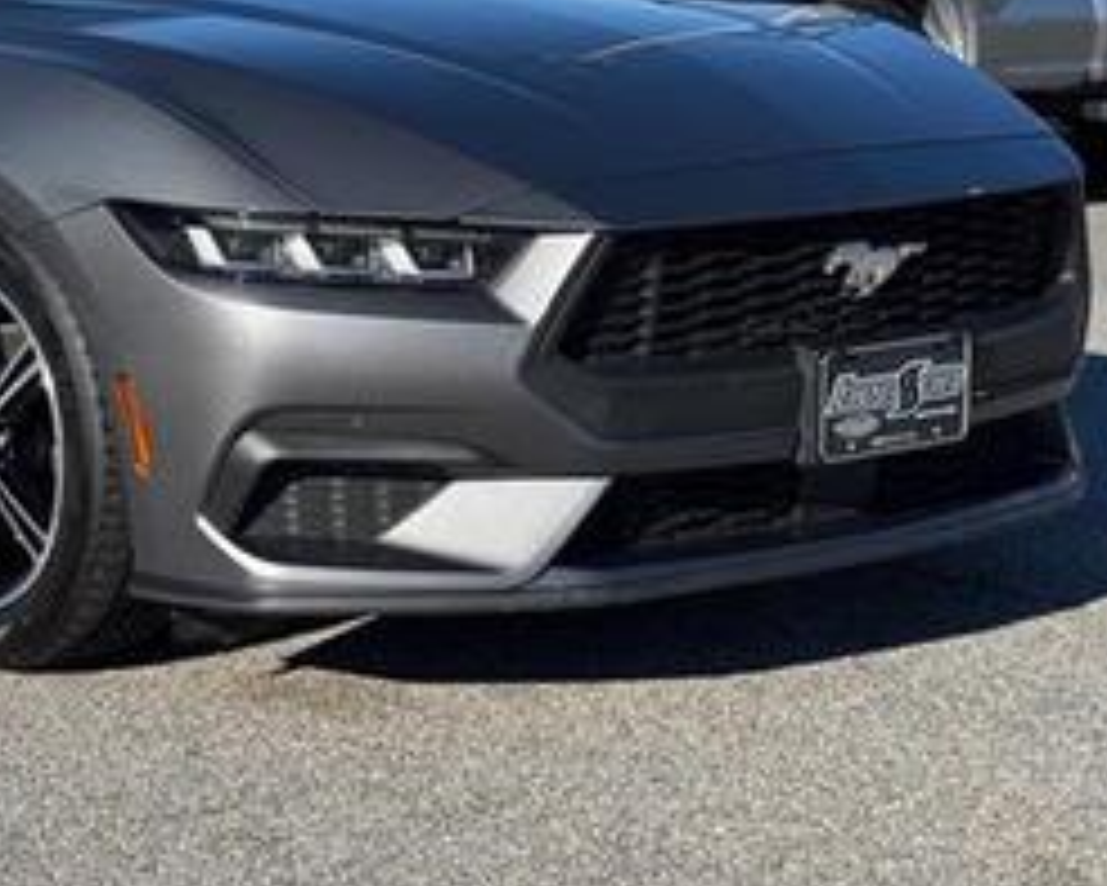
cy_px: 198
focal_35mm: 96
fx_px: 3146
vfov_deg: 15.9
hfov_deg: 19.7
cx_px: 153
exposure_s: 1/3425
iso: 64
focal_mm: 6.76
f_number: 1.78
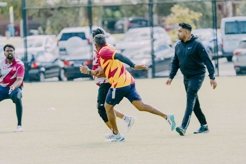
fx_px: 2610
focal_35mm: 382
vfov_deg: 3.6
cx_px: 123
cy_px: 82
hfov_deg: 5.4
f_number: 6.3
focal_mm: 382
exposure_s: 1/500
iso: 200
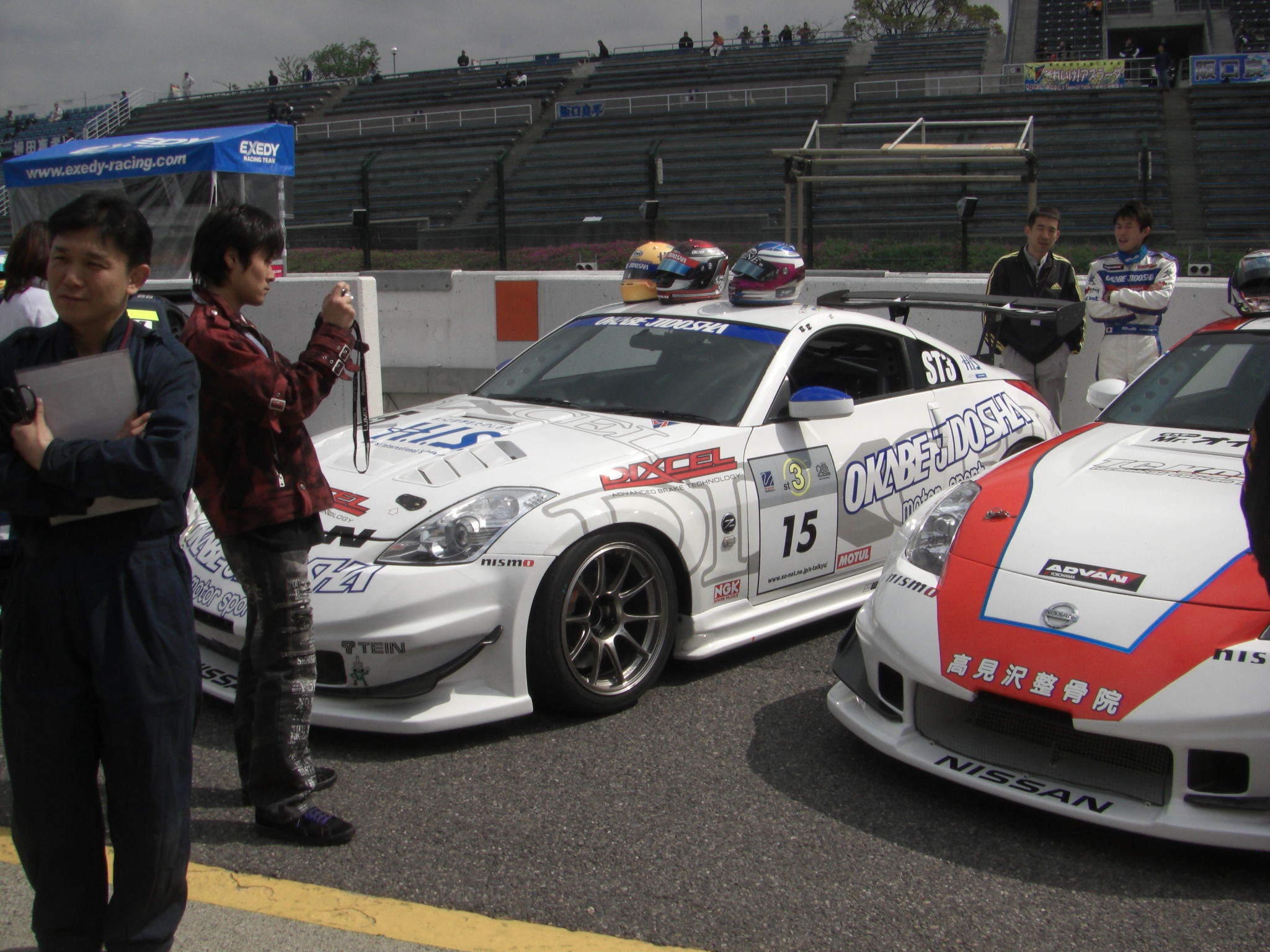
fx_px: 1394
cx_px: 635
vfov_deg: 37.7
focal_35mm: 38
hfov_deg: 49.0
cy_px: 476
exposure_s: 1/800
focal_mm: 6.3
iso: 64
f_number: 4.6
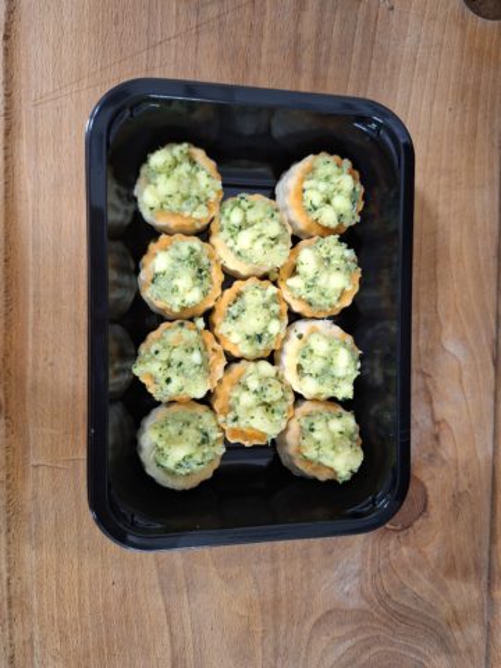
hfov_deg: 58.9
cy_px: 334
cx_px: 250
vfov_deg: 73.9
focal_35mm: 23
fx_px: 444
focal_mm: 5.54
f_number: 1.8
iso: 320
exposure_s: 1/25
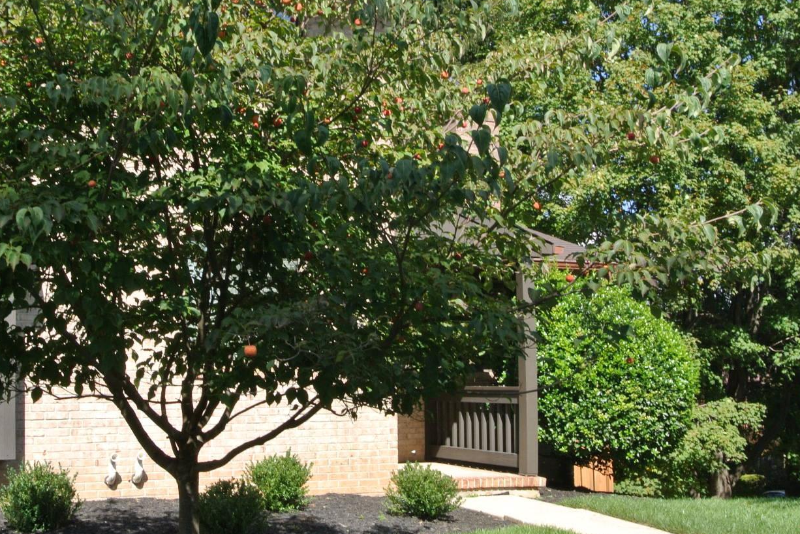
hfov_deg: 40.2
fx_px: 1089
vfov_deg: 27.5
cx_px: 341
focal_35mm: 49
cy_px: 319
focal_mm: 11.8
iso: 100
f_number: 11
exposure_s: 1/60
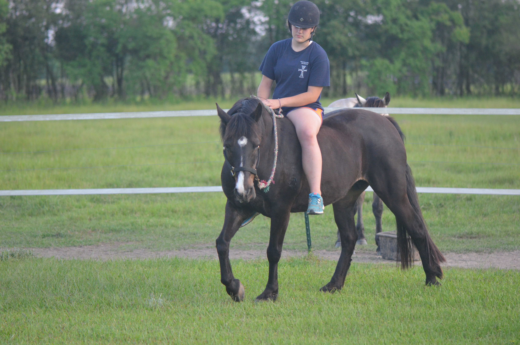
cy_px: 172
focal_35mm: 158
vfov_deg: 8.7
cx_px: 260
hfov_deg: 13.1
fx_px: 2270
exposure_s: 1/500
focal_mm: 105
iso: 1400
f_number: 2.8
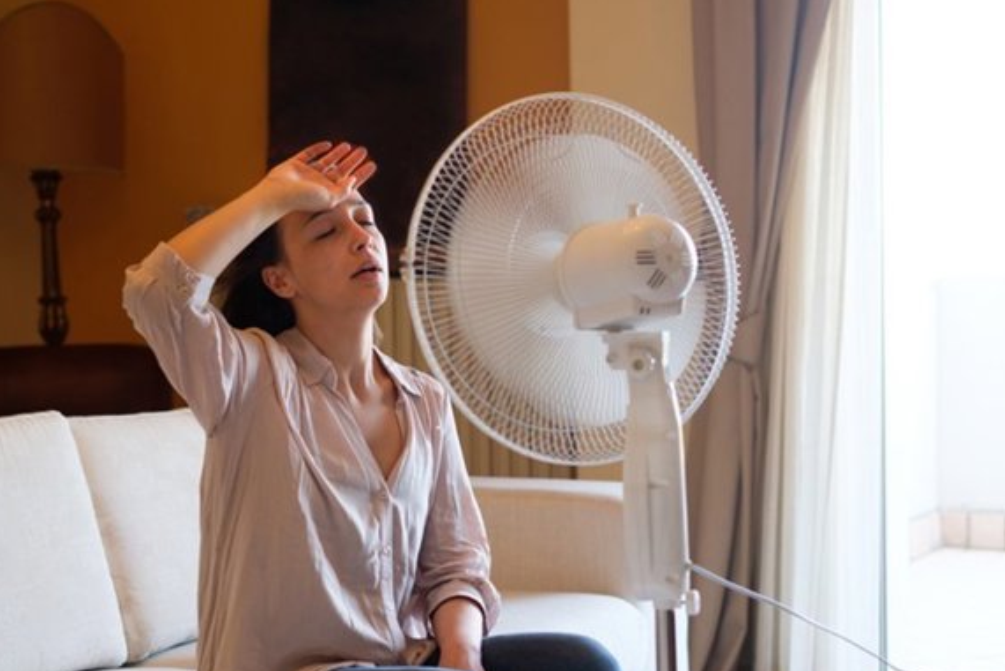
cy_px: 394
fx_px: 1787
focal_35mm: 64
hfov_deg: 31.4
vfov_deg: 21.2
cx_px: 428
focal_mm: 35
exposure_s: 1/105
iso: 200
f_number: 2
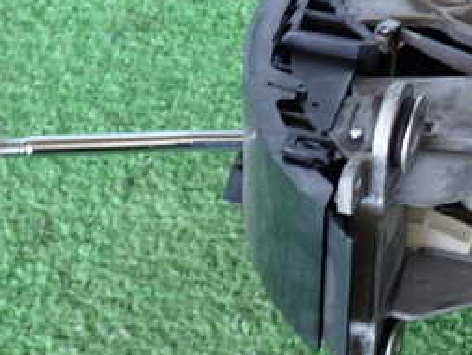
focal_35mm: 85
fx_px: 1160
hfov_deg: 22.4
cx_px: 424
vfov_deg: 17.4
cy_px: 130
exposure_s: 1/40
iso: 200
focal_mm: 6.37
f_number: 2.5
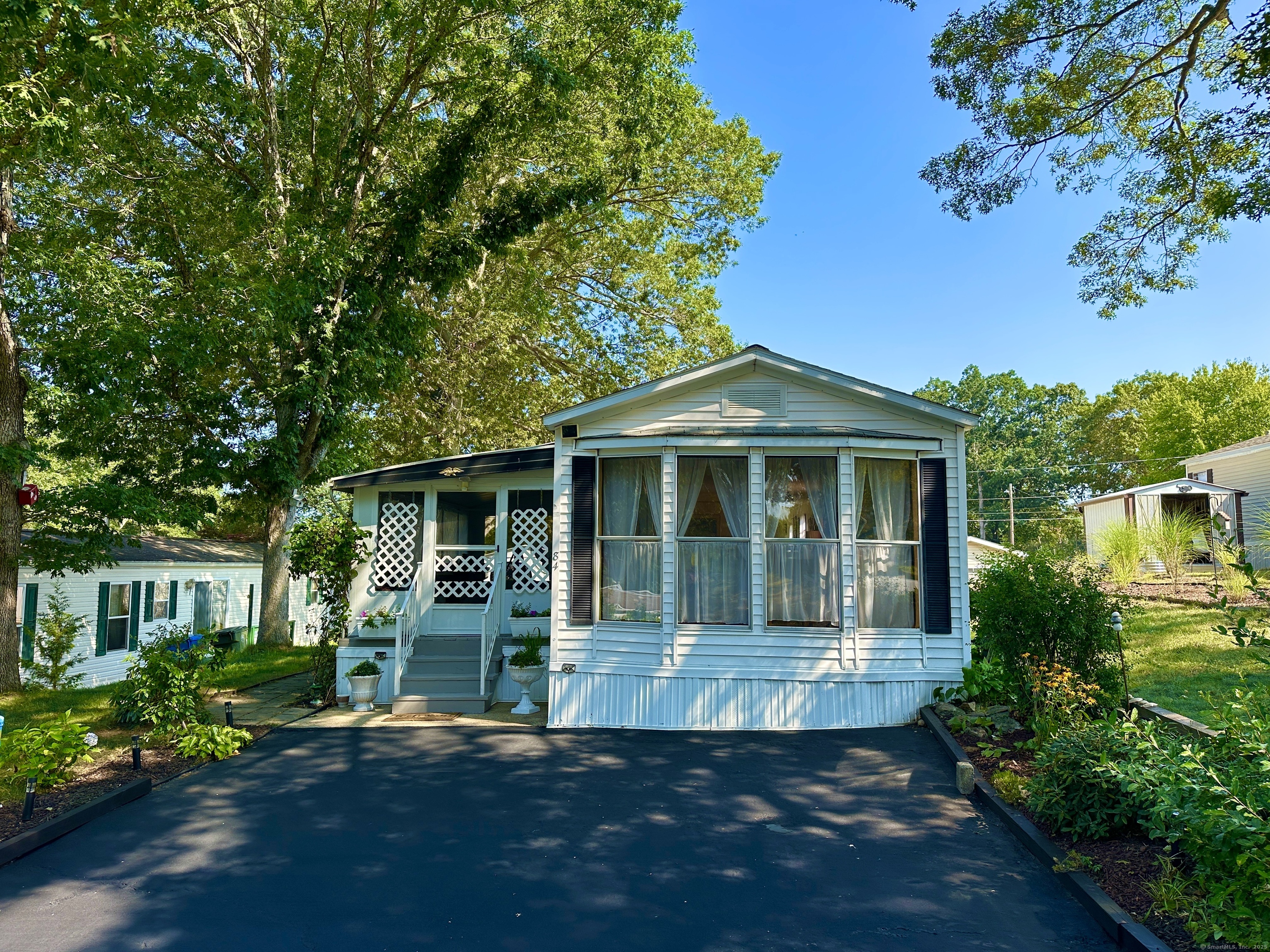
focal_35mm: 24
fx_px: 881
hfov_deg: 71.6
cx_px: 635
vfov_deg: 56.8
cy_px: 476
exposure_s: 1/1289
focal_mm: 6.86
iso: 80
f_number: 1.78
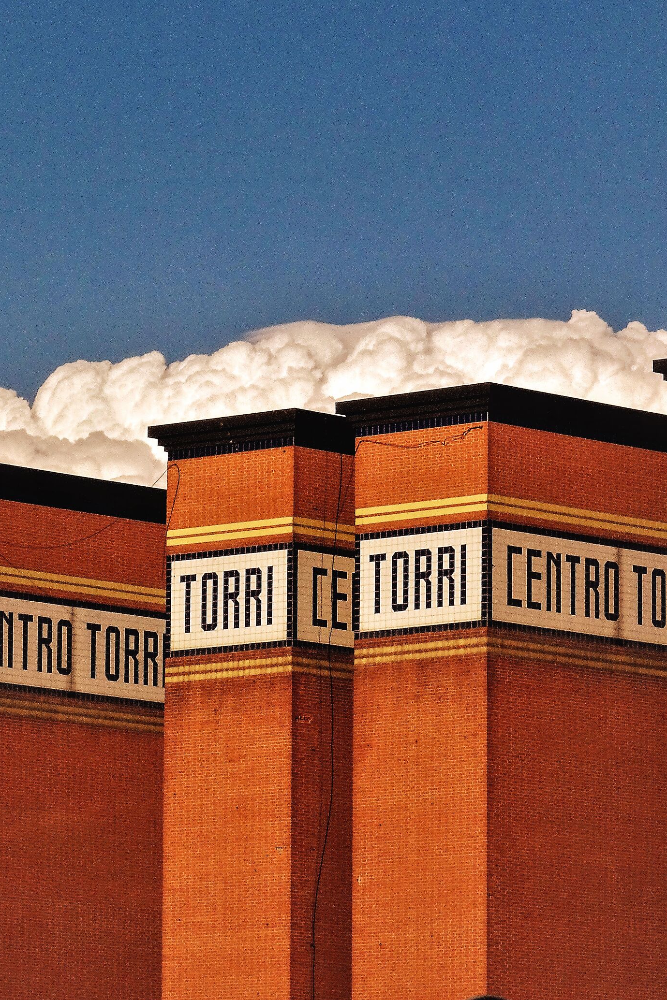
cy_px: 425
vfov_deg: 9.0
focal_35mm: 228
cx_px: 294
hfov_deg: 6.0
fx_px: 6337
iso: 200
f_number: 8
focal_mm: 32.24
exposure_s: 1/1000
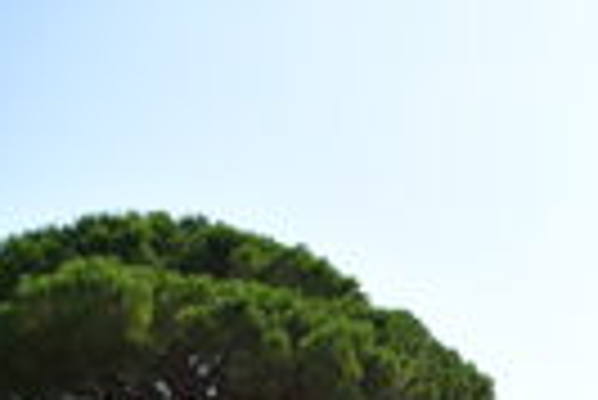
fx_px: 1197
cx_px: 800
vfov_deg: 17.2
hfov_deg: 24.2
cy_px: 591
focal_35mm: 72
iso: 100
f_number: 3.5
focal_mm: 16
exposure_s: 1/1000
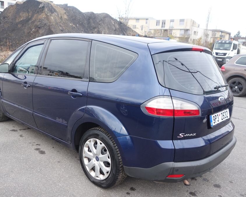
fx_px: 233
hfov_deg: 55.6
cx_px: 116
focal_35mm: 32
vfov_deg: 45.8
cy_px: 100
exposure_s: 1/100
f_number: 3.5
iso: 125
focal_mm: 10.4
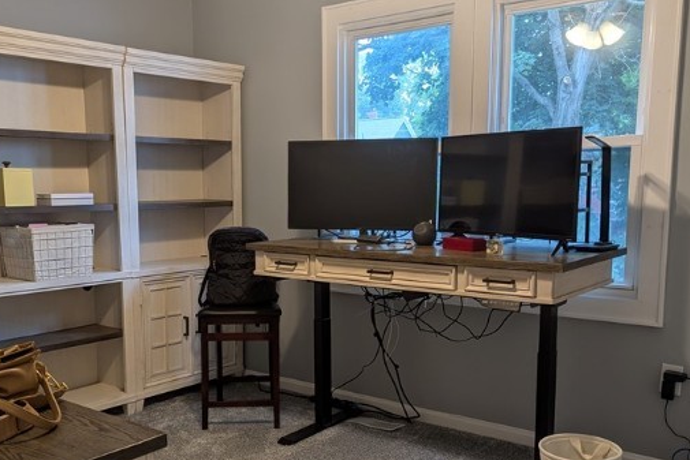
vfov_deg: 34.9
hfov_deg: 50.6
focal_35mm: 38
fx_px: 728
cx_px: 309
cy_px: 283
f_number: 1.85
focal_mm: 6.81
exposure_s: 1/40
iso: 60
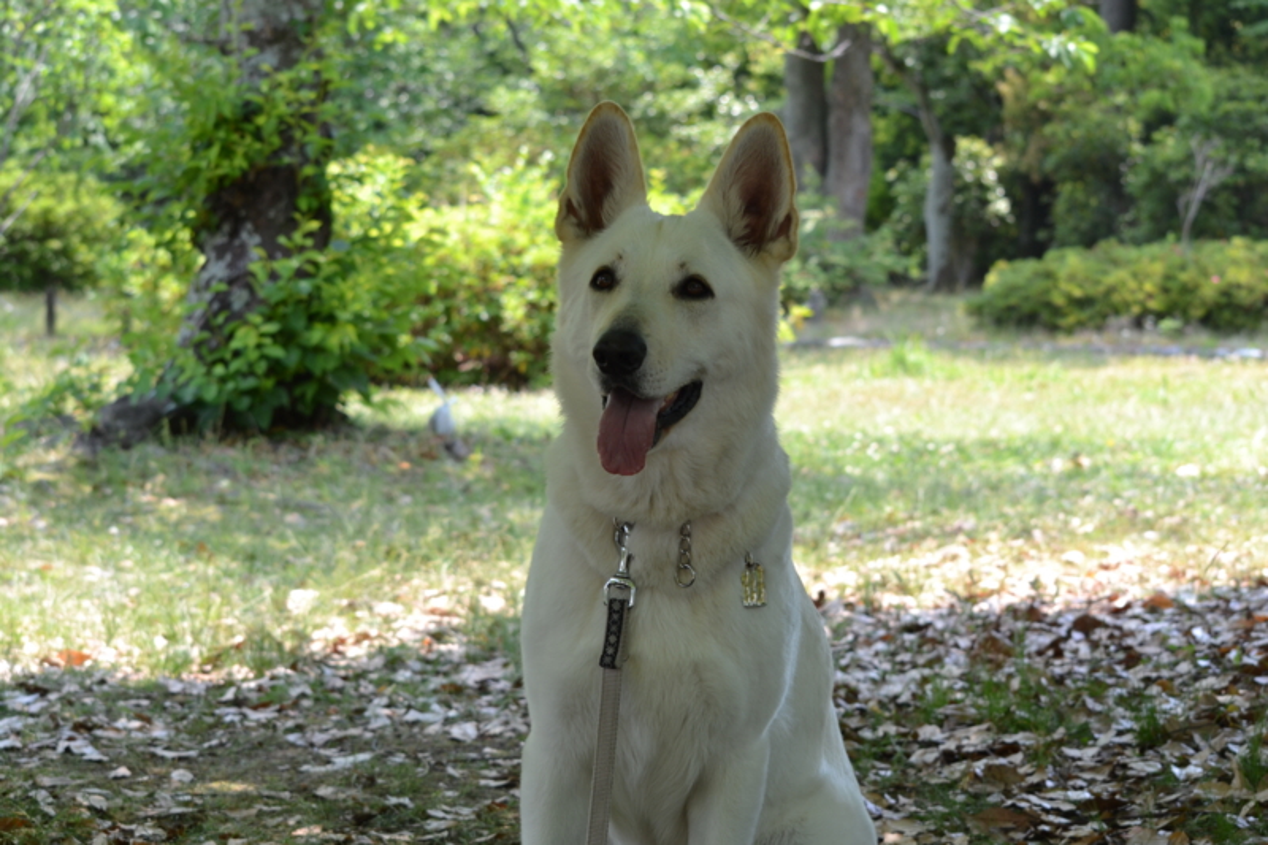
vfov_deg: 16.5
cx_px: 634
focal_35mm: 82
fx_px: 2905
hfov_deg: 24.6
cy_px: 422
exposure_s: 1/125
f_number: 8
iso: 220
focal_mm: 55
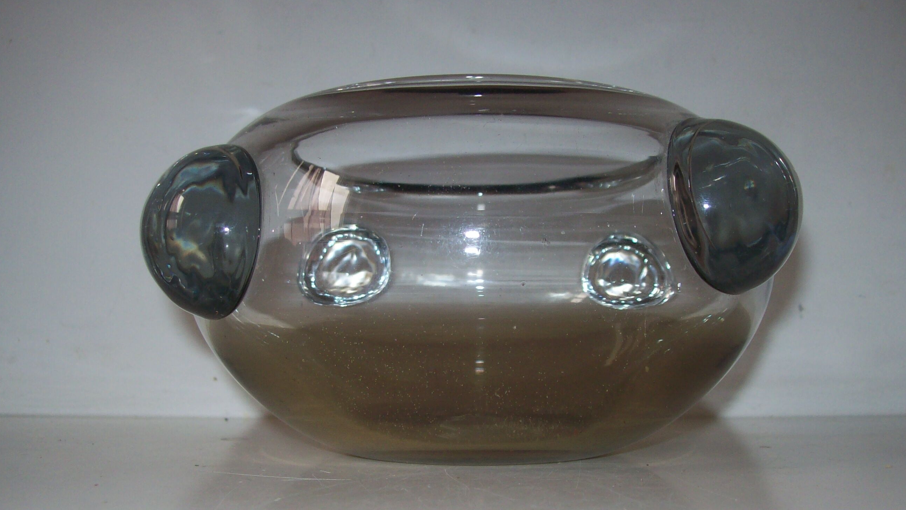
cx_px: 430
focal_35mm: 43
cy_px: 313
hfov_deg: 47.3
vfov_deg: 27.6
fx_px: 1033
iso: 80
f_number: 2.7
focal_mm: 6
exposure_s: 1/64
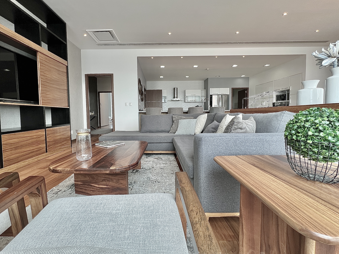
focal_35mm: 14
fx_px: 137
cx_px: 160
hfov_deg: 101.9
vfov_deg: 85.6
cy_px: 122
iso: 50
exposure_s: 1/99
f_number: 1.8
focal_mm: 1.57
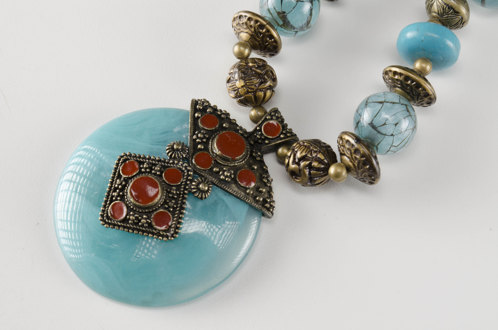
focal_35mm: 82
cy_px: 165
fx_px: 1139
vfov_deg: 16.5
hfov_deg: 24.7
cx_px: 249
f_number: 10
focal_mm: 55
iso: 100
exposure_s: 1/80
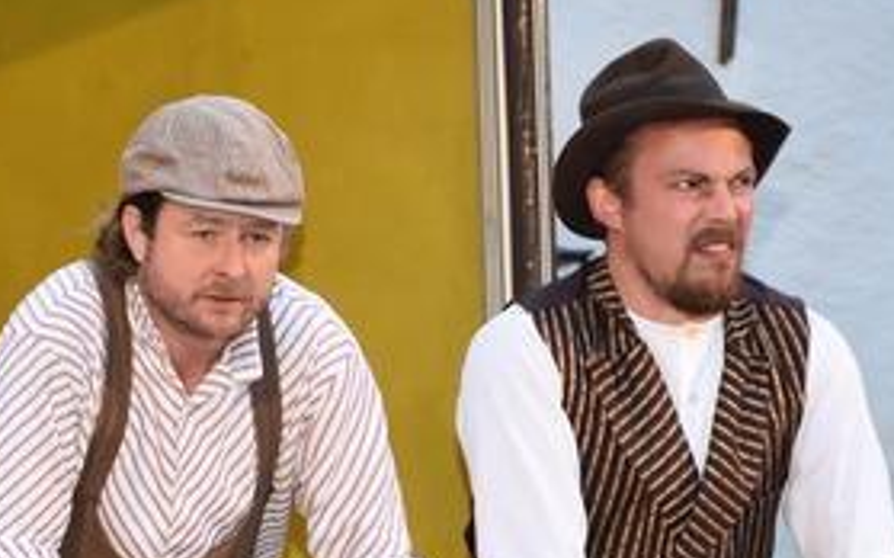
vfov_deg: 4.8
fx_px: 6623
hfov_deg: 7.7
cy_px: 459
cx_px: 368
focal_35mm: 272
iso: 560
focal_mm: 62
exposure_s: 1/60
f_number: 5
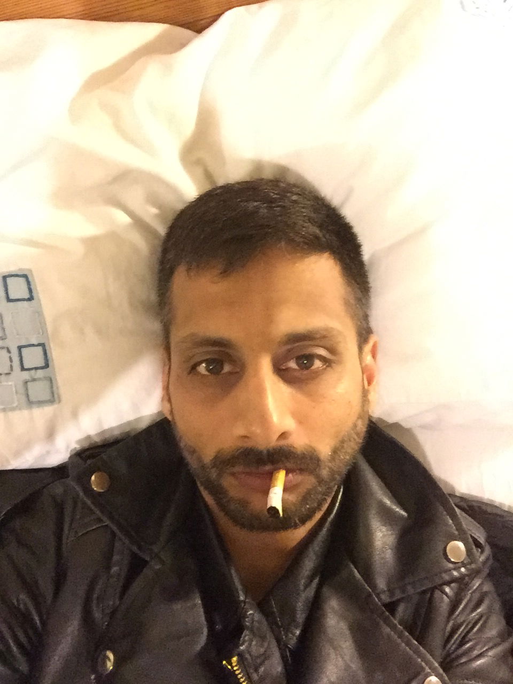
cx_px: 256
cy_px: 342
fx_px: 613
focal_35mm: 31
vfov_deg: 58.4
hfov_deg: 45.4
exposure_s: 1/17
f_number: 2.2
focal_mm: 2.65
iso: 1000
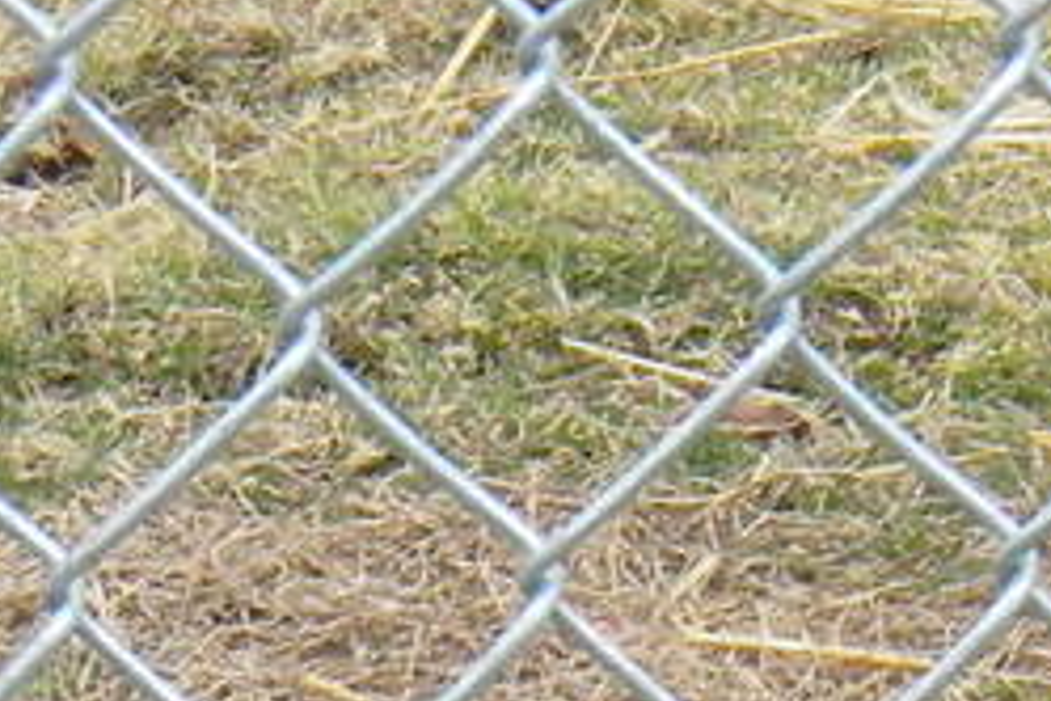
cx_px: 507
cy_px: 2339
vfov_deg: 2.4
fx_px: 16552
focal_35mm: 567
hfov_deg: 3.6
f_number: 5.1
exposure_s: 1/472
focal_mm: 15
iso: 287
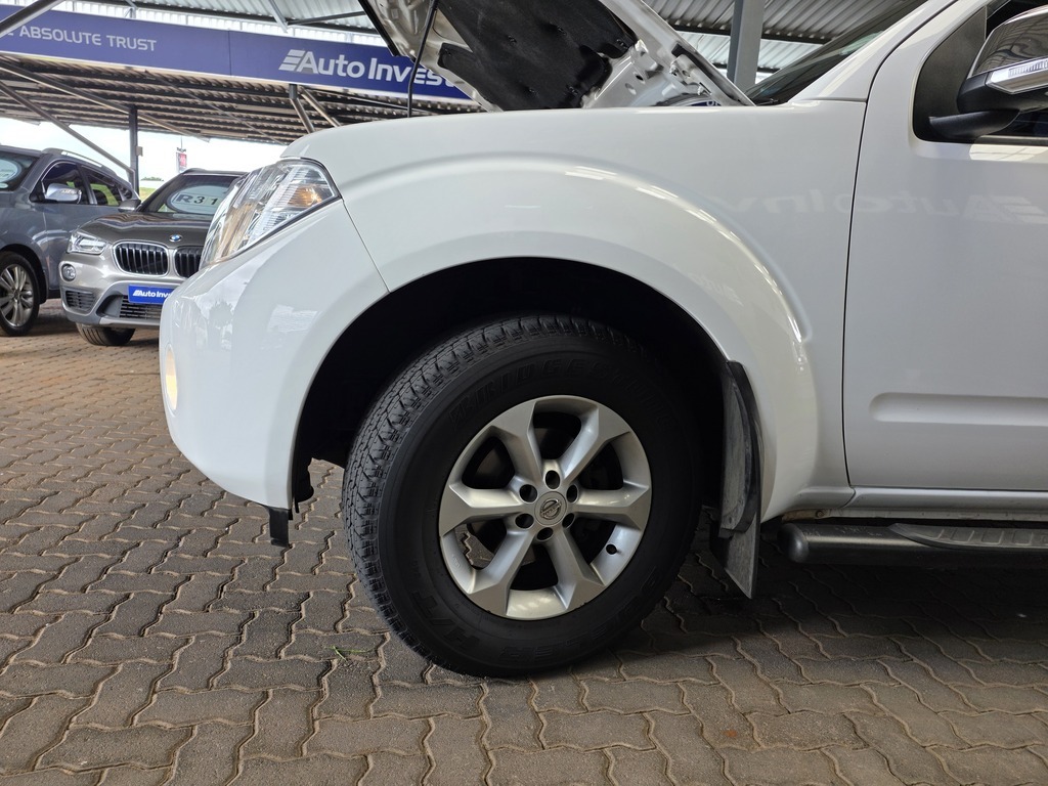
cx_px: 524
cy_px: 393
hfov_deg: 73.9
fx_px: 696
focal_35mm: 23
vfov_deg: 58.9
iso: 40
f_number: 1.7
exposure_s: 1/180
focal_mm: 6.25
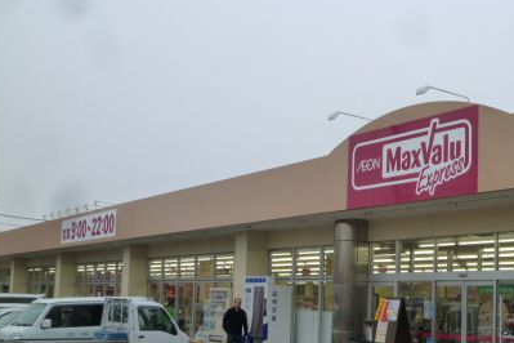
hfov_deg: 35.6
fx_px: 785
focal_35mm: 55
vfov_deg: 24.5
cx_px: 375
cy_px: 220
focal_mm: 5.9
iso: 125
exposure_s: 1/100
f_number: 4
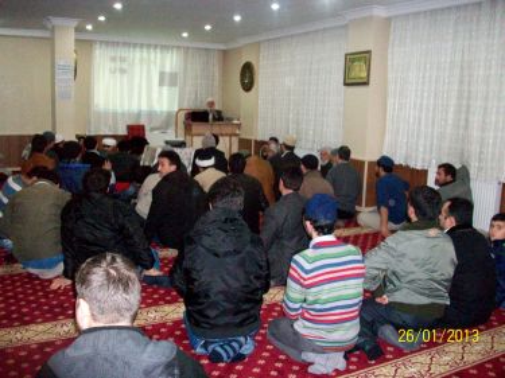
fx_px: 496
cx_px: 252
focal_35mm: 34
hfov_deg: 54.0
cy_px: 189
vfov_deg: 41.8
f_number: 2.8
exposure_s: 1/60
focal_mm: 5.7
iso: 640
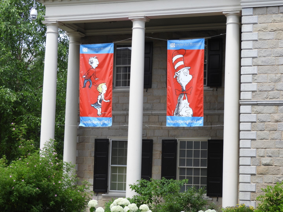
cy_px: 106
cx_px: 142
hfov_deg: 23.0
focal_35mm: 85
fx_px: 695
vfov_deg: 17.4
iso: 100
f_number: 4.5
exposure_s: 1/200
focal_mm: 15.2
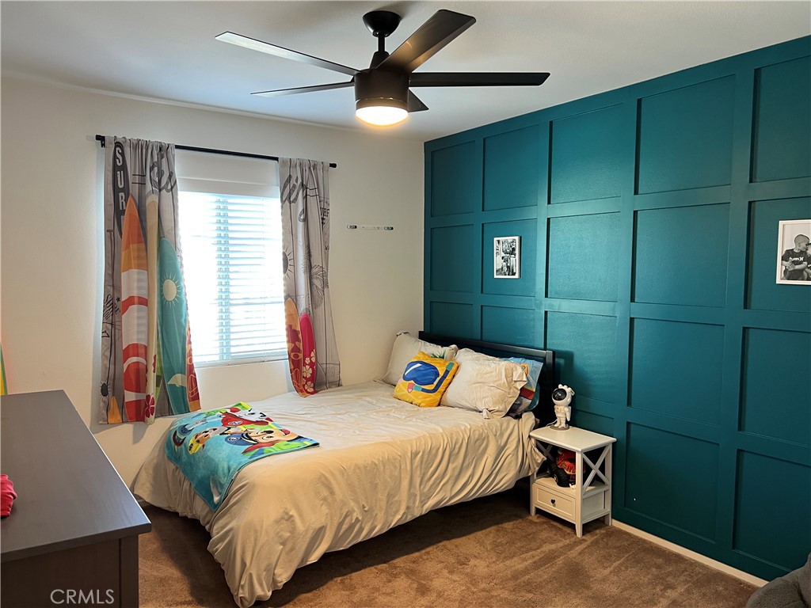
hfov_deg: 67.3
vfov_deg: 53.1
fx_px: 609
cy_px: 304
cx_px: 406
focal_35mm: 26
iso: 160
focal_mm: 5.7
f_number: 1.5
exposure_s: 1/60
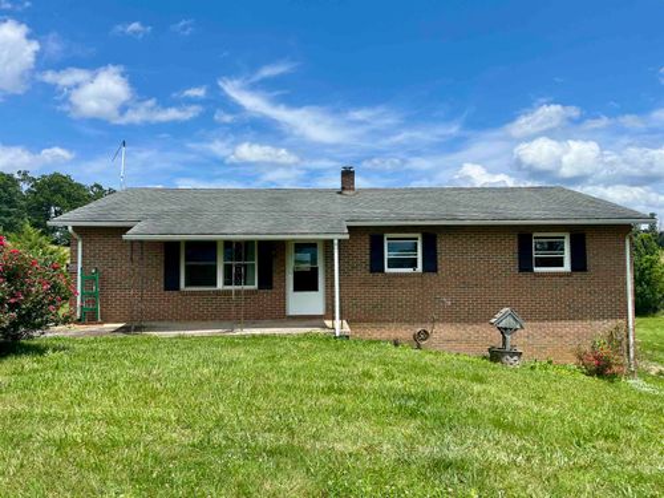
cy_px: 249
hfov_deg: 67.3
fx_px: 499
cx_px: 332
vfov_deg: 53.1
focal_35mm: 26
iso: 50
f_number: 1.6
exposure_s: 1/4651
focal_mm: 5.1
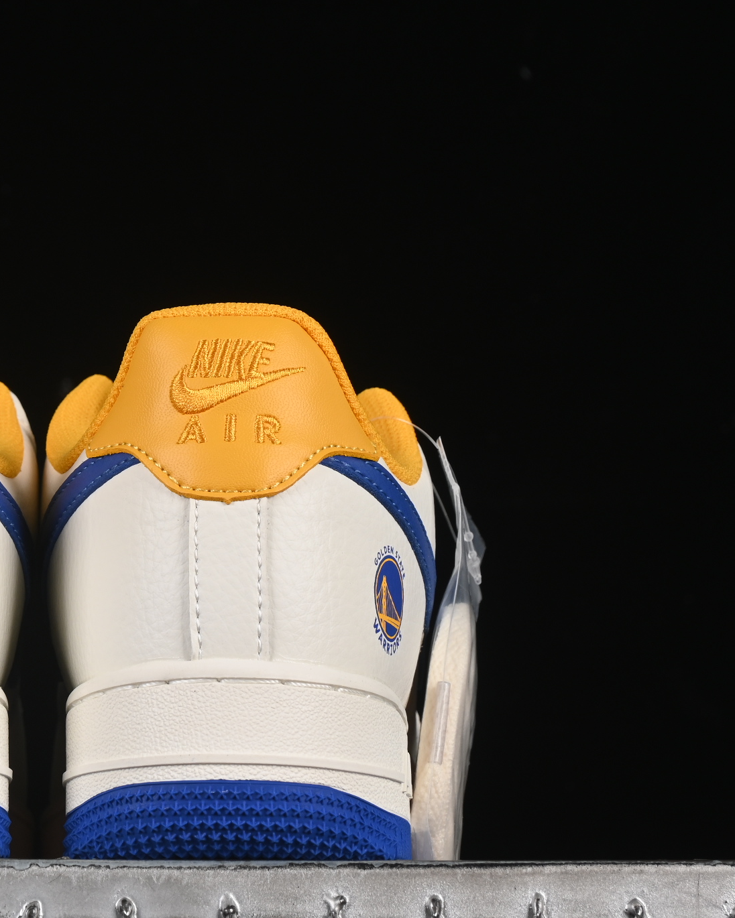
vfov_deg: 13.5
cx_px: 68
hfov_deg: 10.7
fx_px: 3888
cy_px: 470
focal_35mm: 143
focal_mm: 50
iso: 160
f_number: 8
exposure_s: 1/80
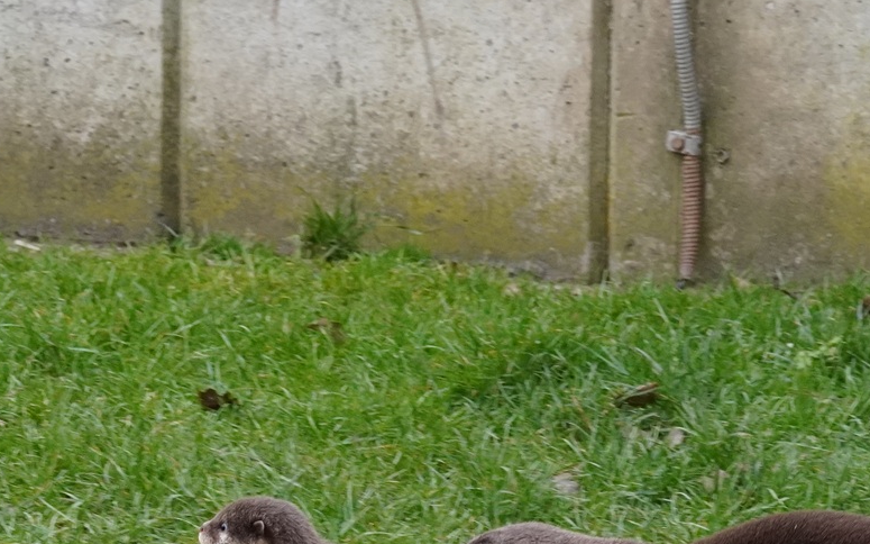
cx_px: -42
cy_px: 361
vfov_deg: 3.1
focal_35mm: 422
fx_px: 10011
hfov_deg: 5.0
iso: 2000
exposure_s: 1/250
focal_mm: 107
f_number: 8
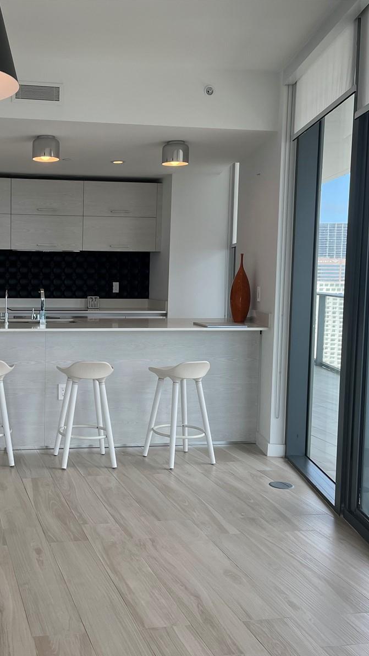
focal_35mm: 38
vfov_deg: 52.8
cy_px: 328
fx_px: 661
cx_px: 44
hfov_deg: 30.0
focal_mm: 5.1
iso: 50
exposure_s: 1/524
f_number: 1.6
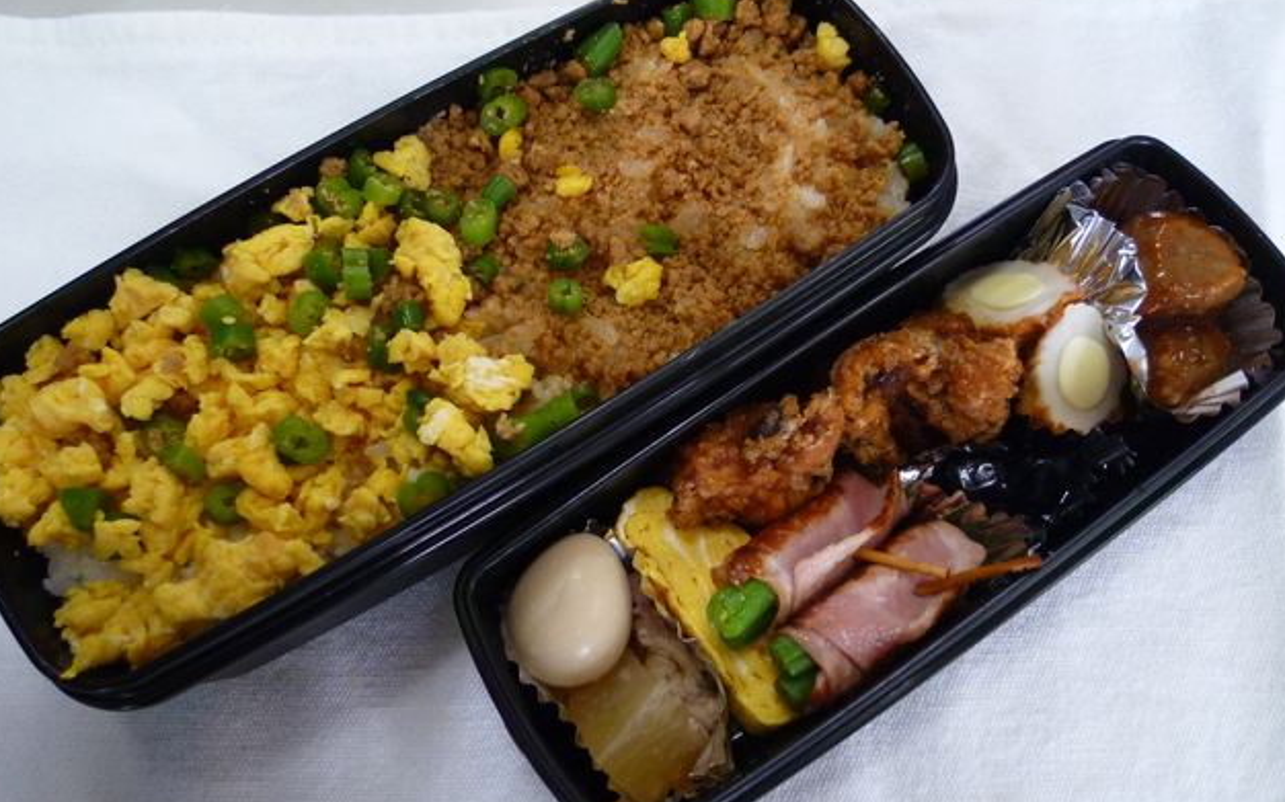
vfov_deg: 47.5
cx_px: 647
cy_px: 431
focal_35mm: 26
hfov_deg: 70.4
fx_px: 910
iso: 250
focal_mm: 4.3
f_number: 2.2
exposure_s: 1/60
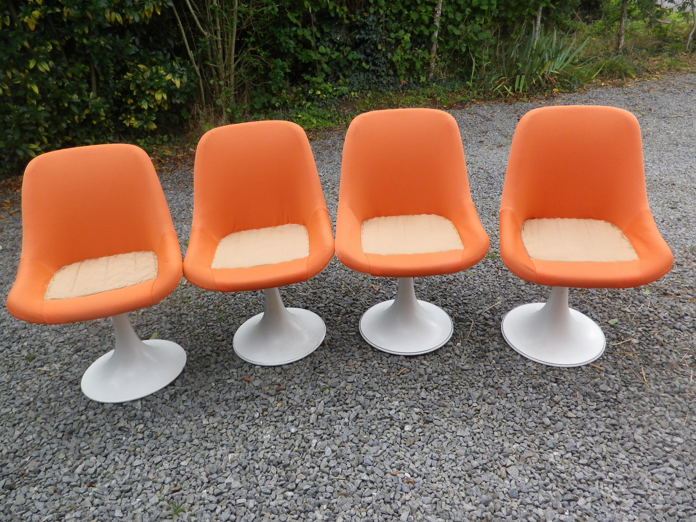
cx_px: 348
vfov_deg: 54.9
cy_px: 261
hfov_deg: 69.4
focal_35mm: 25
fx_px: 503
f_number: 3.5
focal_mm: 4.5
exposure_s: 1/125
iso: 80
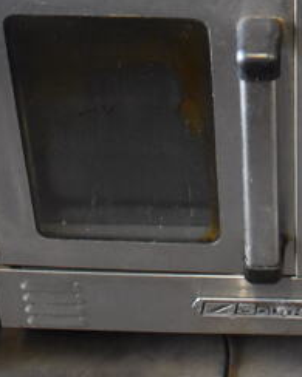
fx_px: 1062
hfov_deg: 15.9
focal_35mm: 95
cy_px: -191
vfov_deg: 18.0
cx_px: 291
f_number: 3.5
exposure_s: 1/125
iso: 4000
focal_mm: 18
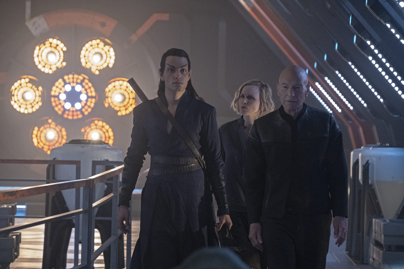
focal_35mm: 147
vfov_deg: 9.3
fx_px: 1650
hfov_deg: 14.0
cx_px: 202
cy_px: 134
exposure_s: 1/200
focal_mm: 98.2
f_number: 4.5
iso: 8000
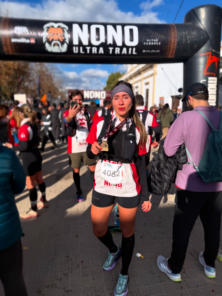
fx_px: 205
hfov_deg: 56.8
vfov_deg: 71.6
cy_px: 148
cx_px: 111
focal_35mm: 24
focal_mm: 6.76
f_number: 1.78
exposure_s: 1/4673
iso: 80
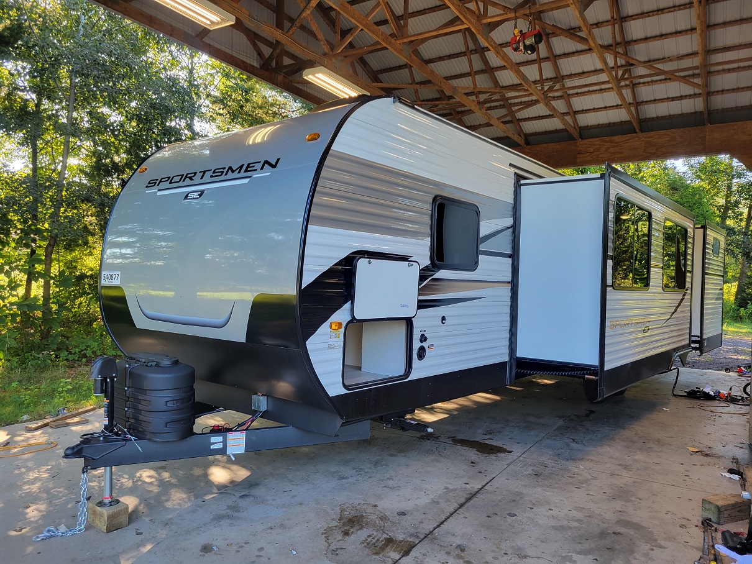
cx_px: 376
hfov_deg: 67.3
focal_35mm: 26
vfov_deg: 53.1
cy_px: 282
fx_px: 565
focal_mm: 5.4
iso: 50
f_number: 1.8
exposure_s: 1/120
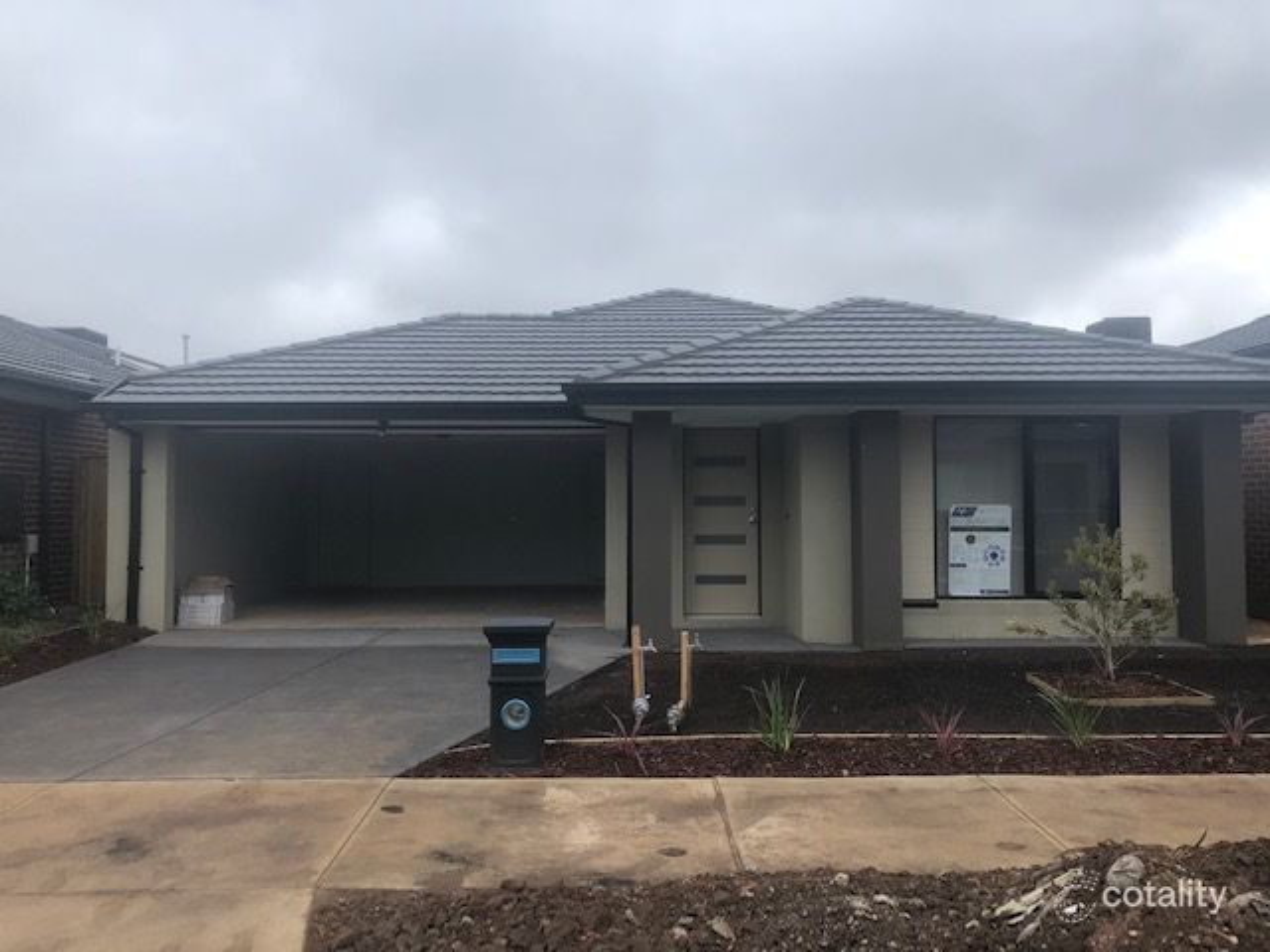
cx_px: 635
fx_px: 1027
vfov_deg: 49.7
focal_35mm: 28
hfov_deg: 63.4
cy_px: 476
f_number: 1.8
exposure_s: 1/631
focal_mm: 4
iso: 20
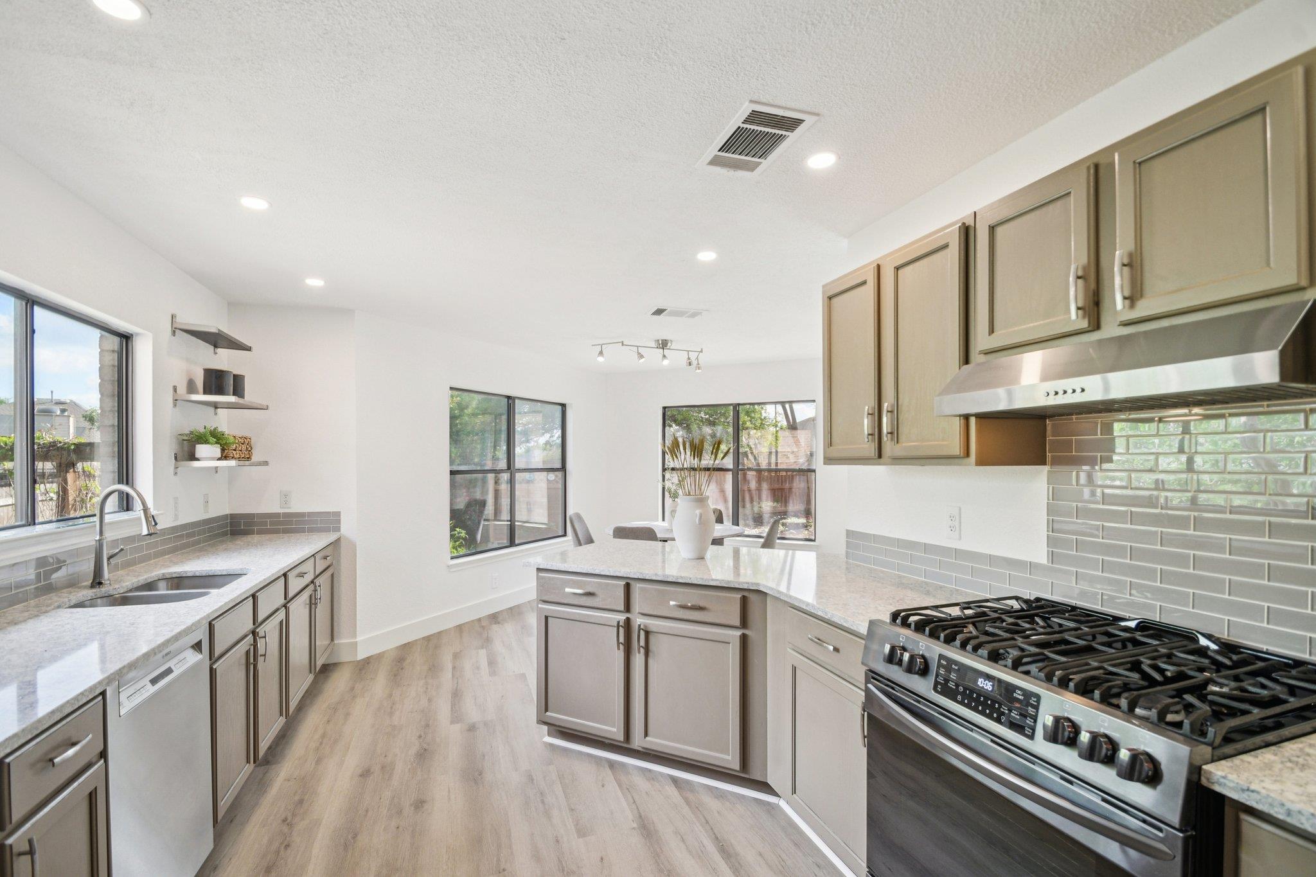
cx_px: 658
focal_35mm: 15
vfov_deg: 77.3
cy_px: 438
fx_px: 548
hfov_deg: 100.4
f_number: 8
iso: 400
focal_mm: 10
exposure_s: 1/20
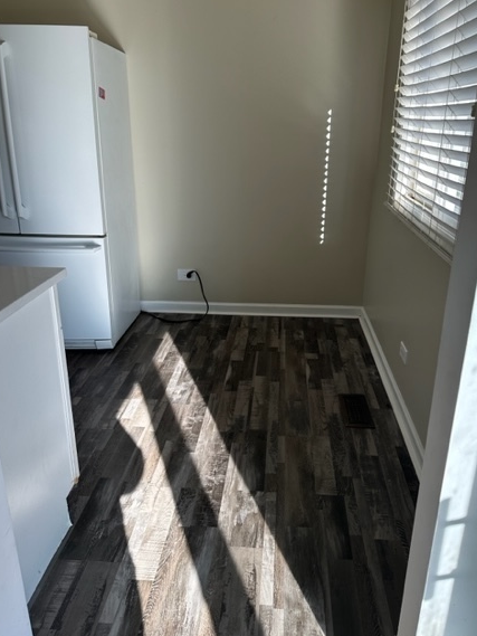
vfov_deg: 65.2
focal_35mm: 27
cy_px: 295
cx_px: 254
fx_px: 496
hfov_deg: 51.3
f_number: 1.78
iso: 80
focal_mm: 6.86
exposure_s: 1/269
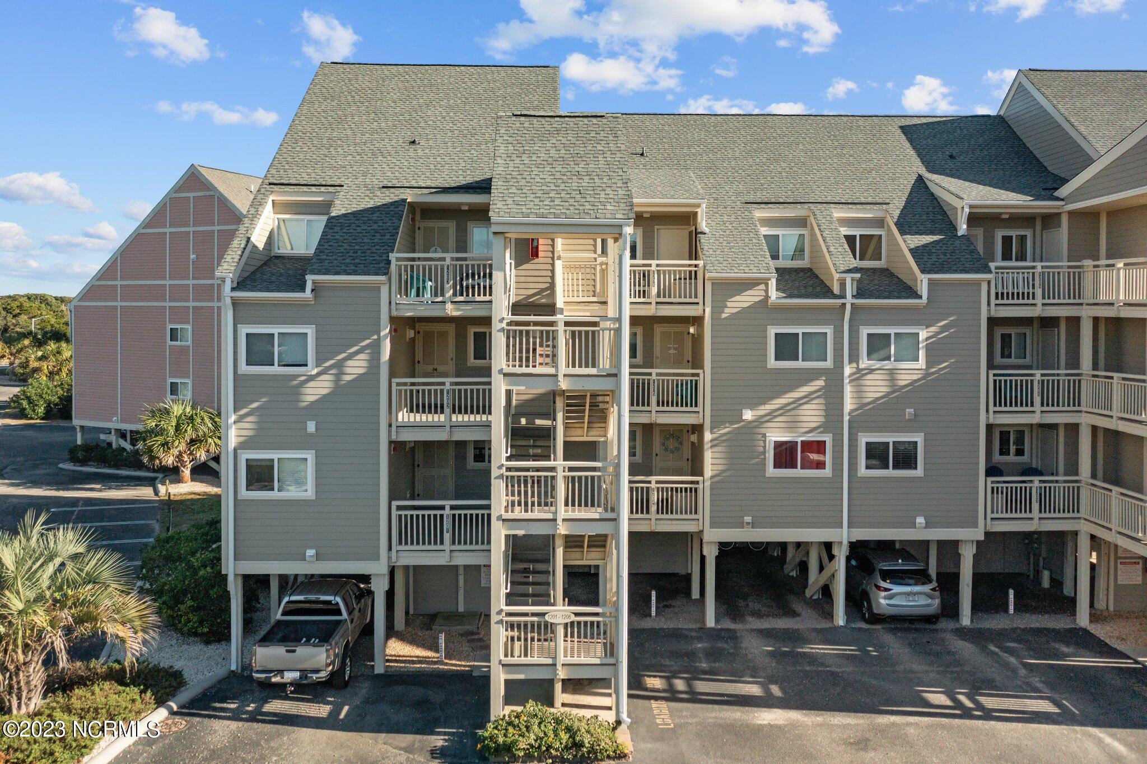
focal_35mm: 28
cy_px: 382
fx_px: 892
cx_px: 574
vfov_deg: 46.4
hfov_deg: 65.5
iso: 200
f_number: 2.8
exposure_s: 1/500
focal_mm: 10.26
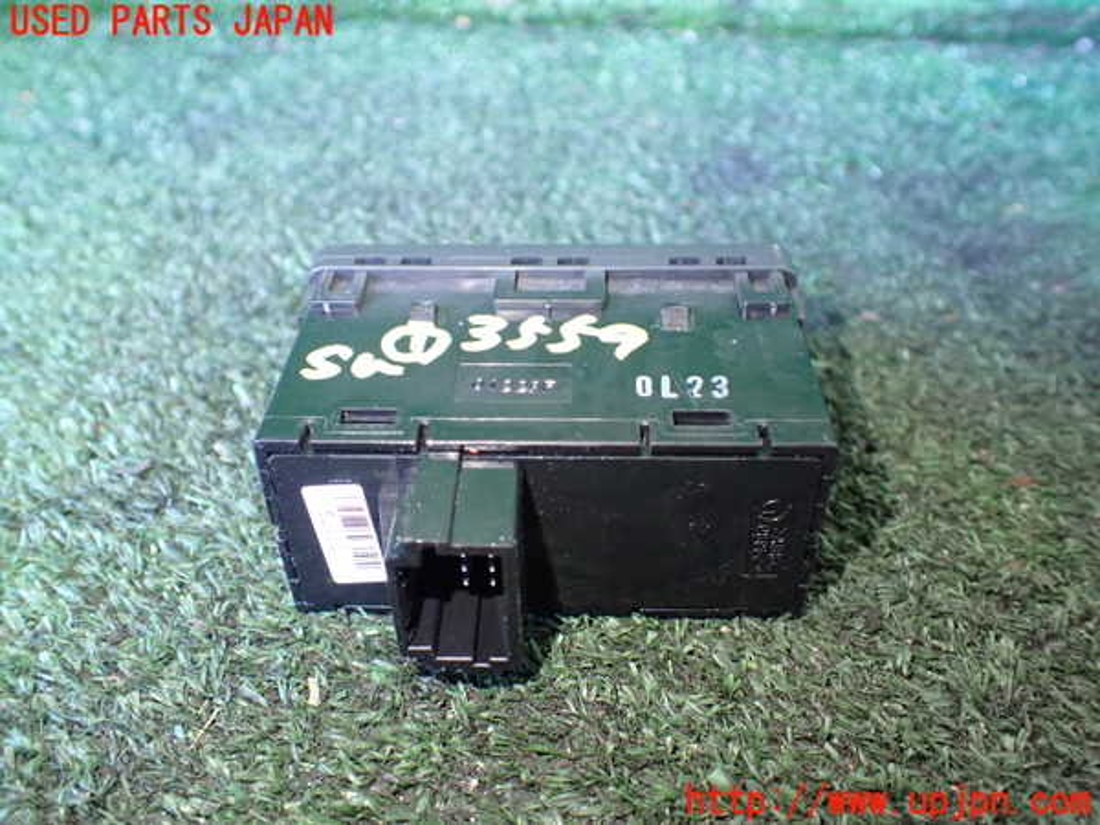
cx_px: 550
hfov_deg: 60.0
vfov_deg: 46.8
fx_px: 953
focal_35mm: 30
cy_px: 412
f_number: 2.3
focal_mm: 5.4
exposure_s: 1/50
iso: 800
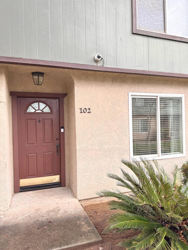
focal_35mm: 24
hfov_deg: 56.8
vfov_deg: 71.6
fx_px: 174
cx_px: 94
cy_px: 125
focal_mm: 6.76
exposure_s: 1/147
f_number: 1.78
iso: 80
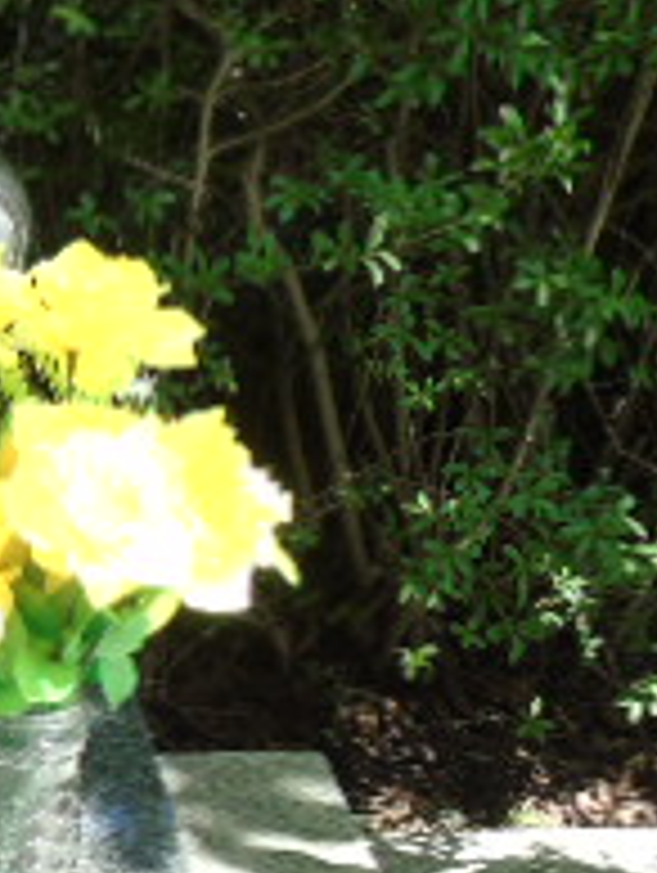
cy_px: 738
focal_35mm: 112
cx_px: -544
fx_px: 2828
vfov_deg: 17.4
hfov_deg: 12.1
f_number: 3.8
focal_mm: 6.1
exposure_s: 1/200
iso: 80
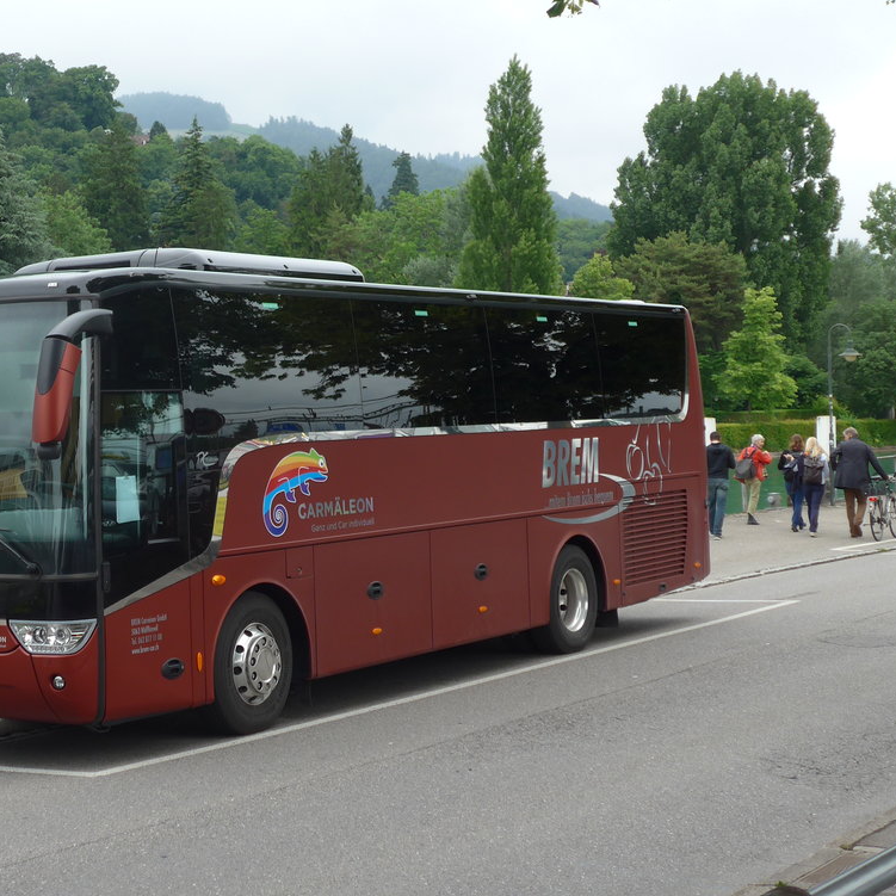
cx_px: 235
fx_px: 1903
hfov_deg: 26.2
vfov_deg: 26.5
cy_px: 373
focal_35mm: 65
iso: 80
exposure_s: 1/400
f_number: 3
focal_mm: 9.5
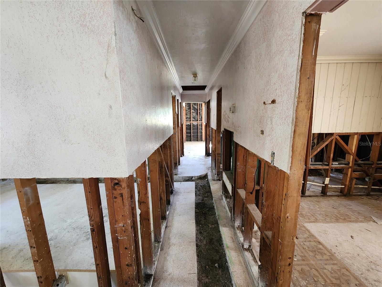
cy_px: 144
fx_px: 143
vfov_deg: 89.9
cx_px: 191
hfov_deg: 106.2
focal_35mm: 13
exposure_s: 1/30
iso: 400
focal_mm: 2.2
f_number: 2.2
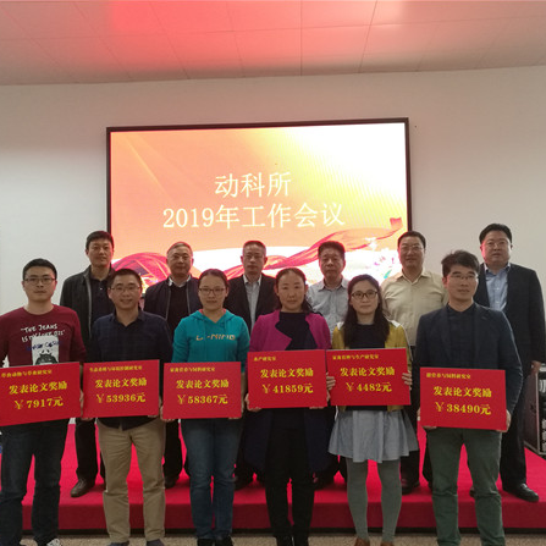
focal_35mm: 32
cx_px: 270
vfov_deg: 51.1
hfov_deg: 51.1
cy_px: 274
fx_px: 571
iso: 250
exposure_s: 1/30
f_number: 2
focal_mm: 4.04
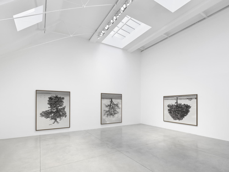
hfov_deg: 87.8
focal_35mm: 18
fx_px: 119
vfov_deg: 71.6
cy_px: 86
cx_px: 114
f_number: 11
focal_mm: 23
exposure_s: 1/4
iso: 100
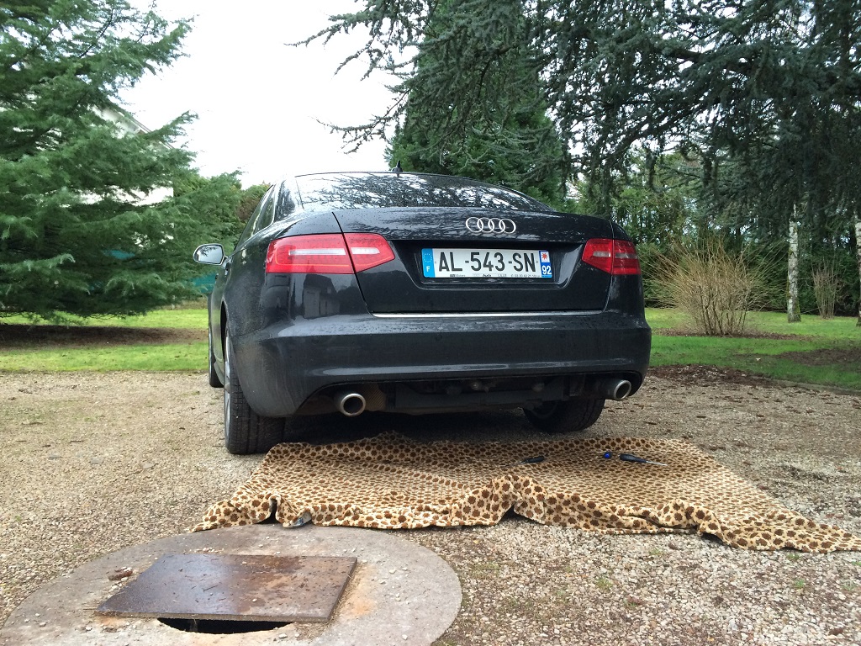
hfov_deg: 61.7
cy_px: 323
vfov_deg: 48.2
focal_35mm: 29
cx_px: 430
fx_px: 721
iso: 50
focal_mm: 4.15
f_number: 2.2
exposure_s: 1/30
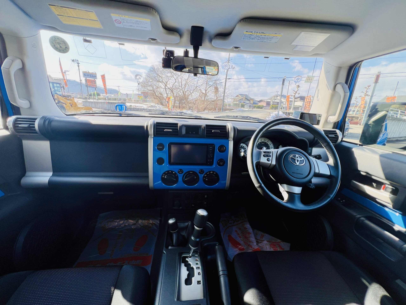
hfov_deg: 106.2
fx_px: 152
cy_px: 152
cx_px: 203
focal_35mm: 13
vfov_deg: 89.9
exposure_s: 1/272
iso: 32
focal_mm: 1.57
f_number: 1.8
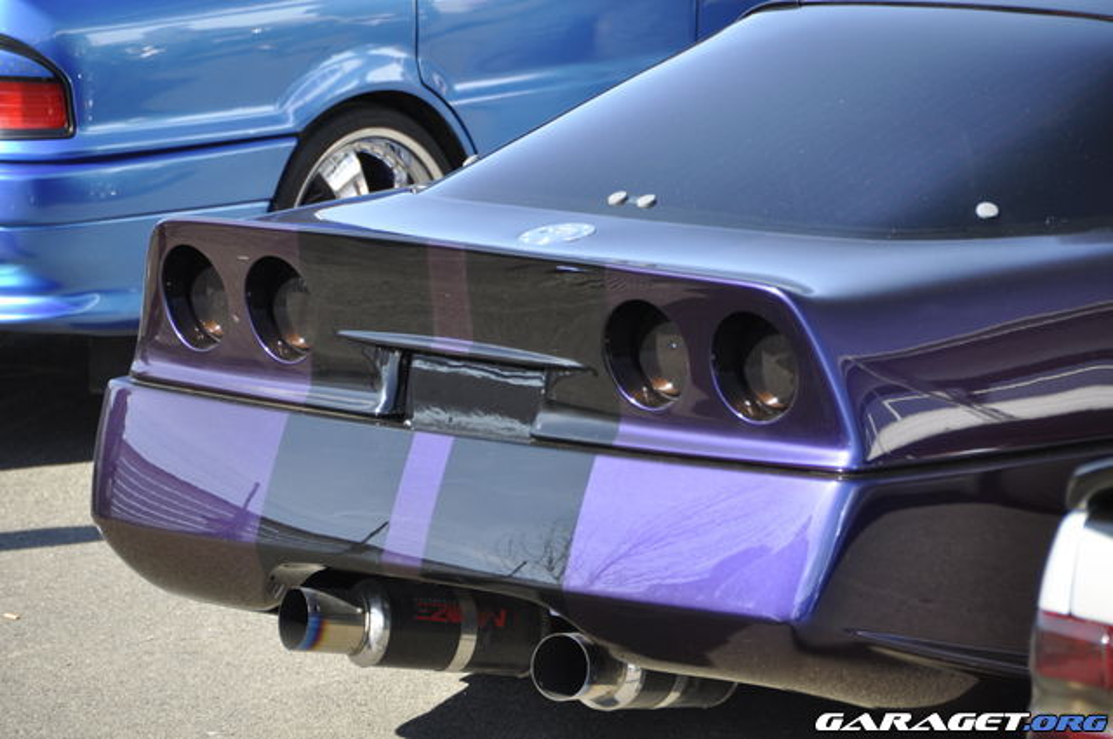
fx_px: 9263
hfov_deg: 6.9
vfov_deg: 4.6
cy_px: 370
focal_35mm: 300
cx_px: 556
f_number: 5.6
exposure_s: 1/400
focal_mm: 200
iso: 400
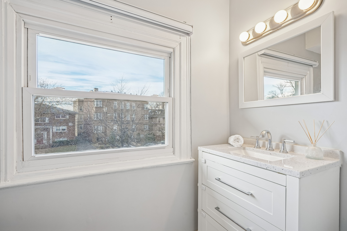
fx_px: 154
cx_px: 174
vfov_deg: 73.7
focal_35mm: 16
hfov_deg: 96.7
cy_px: 116
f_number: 8
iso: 400
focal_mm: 16
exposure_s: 1/60
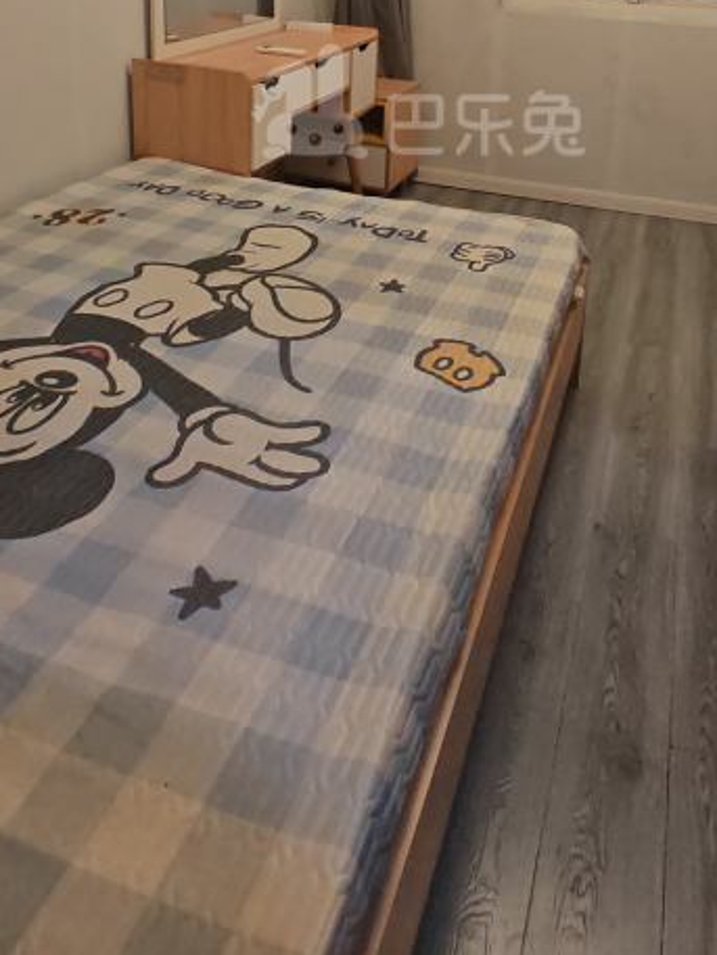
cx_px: 418
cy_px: 103
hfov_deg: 49.6
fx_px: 773
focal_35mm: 28
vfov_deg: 55.4
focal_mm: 1.82
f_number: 2
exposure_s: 1/33
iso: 160
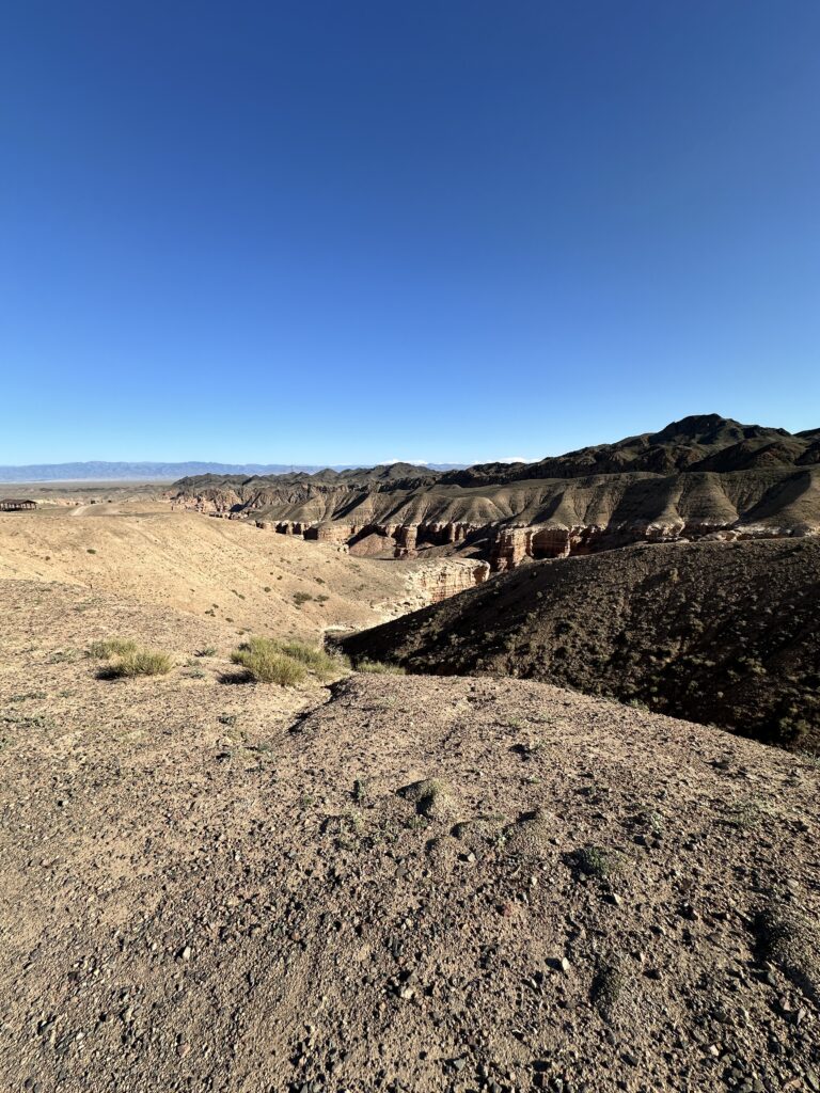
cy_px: 546
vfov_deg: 102.1
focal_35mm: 14
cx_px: 410
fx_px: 442
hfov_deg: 85.7
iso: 40
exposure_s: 1/1795
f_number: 2.2
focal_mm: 2.22
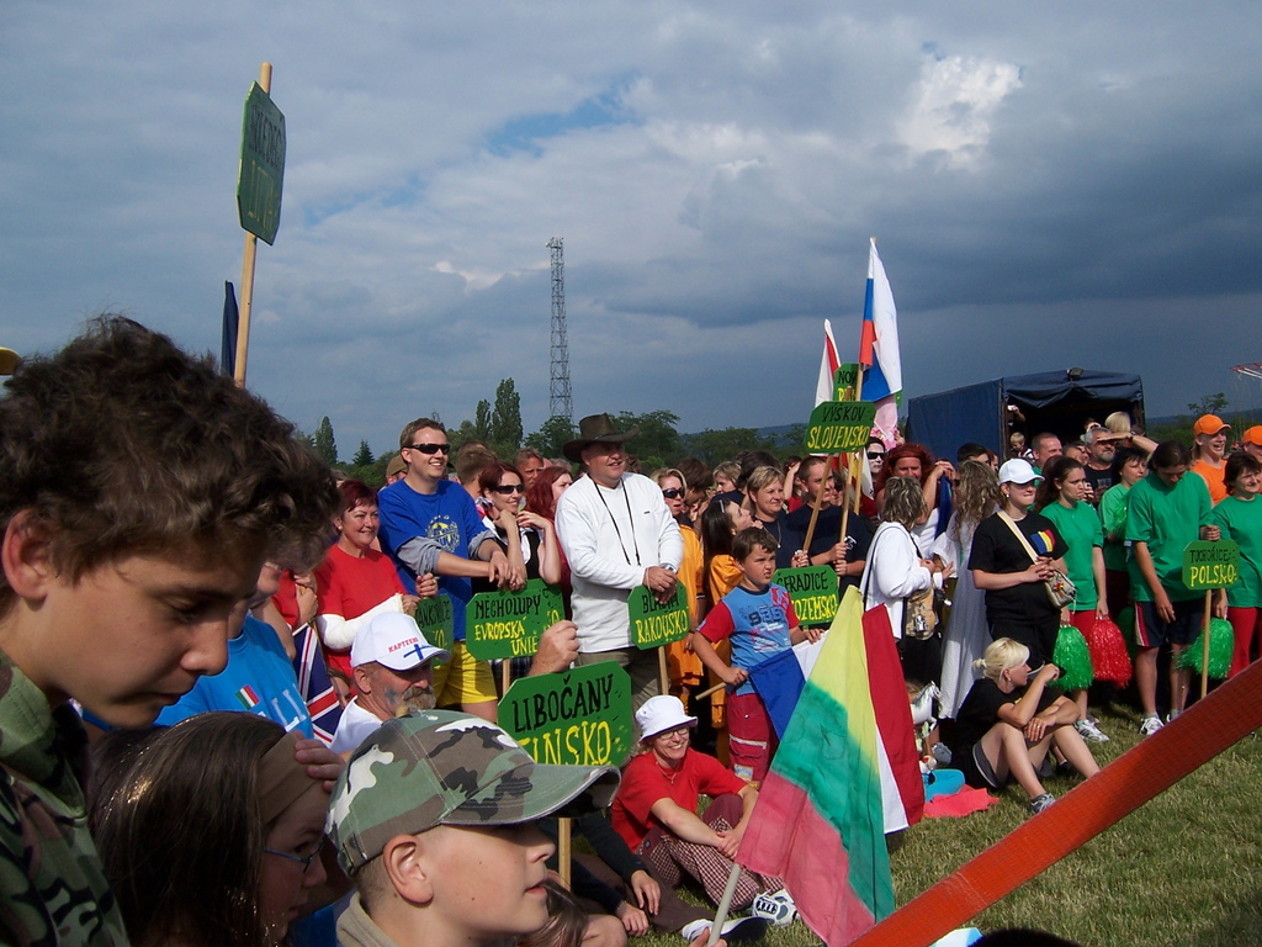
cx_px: 631
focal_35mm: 33
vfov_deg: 42.9
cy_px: 474
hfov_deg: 55.4
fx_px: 1203
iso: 80
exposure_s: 1/750
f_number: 5.6
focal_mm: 5.5
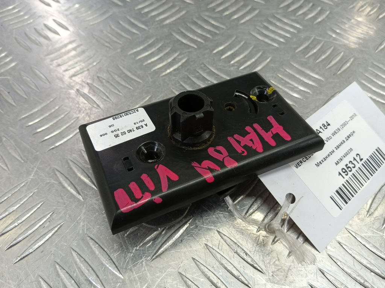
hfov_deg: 73.9
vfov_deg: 58.9
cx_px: 192
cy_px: 144
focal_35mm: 23
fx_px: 256
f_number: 1.6
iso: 143
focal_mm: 4.11
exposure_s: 1/50
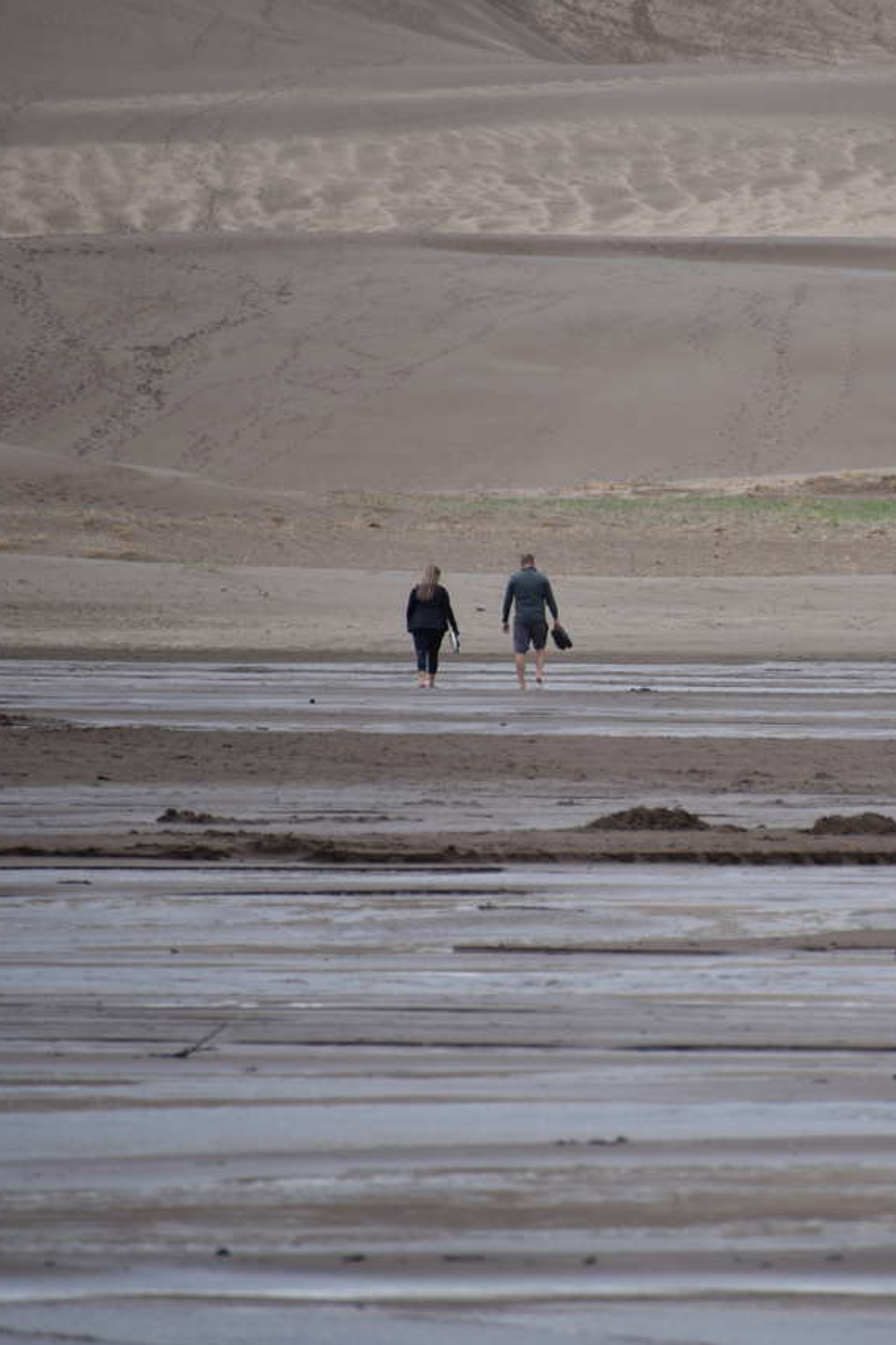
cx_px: 789
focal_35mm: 451
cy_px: 672
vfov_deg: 4.6
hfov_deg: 3.0
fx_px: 16836
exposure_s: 1/640
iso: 110
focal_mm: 300
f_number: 5.6
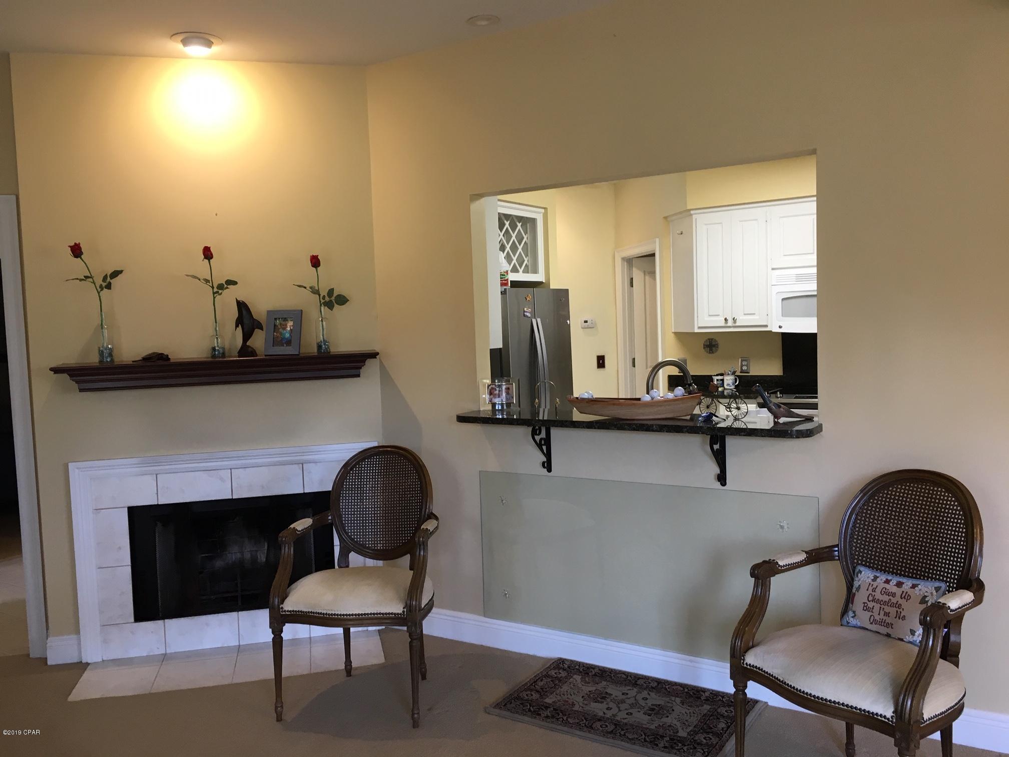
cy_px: 378
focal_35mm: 29
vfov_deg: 48.2
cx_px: 504
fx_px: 845
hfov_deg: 61.7
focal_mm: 4.15
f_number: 2.2
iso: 50
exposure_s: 1/30
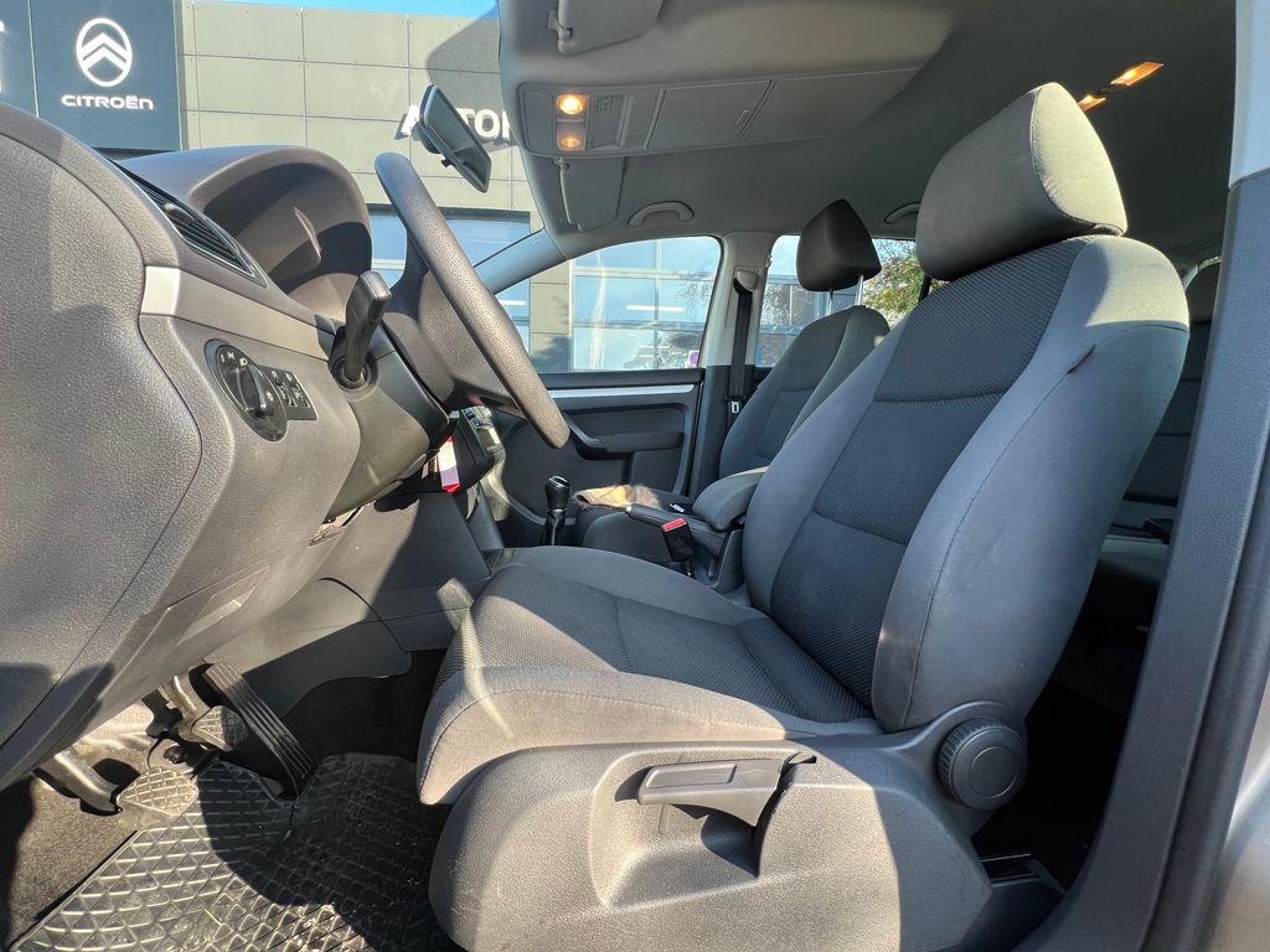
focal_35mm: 13
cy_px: 476
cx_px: 635
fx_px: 477
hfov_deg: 106.2
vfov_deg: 89.9
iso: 64
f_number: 1.8
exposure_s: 1/99
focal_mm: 1.57
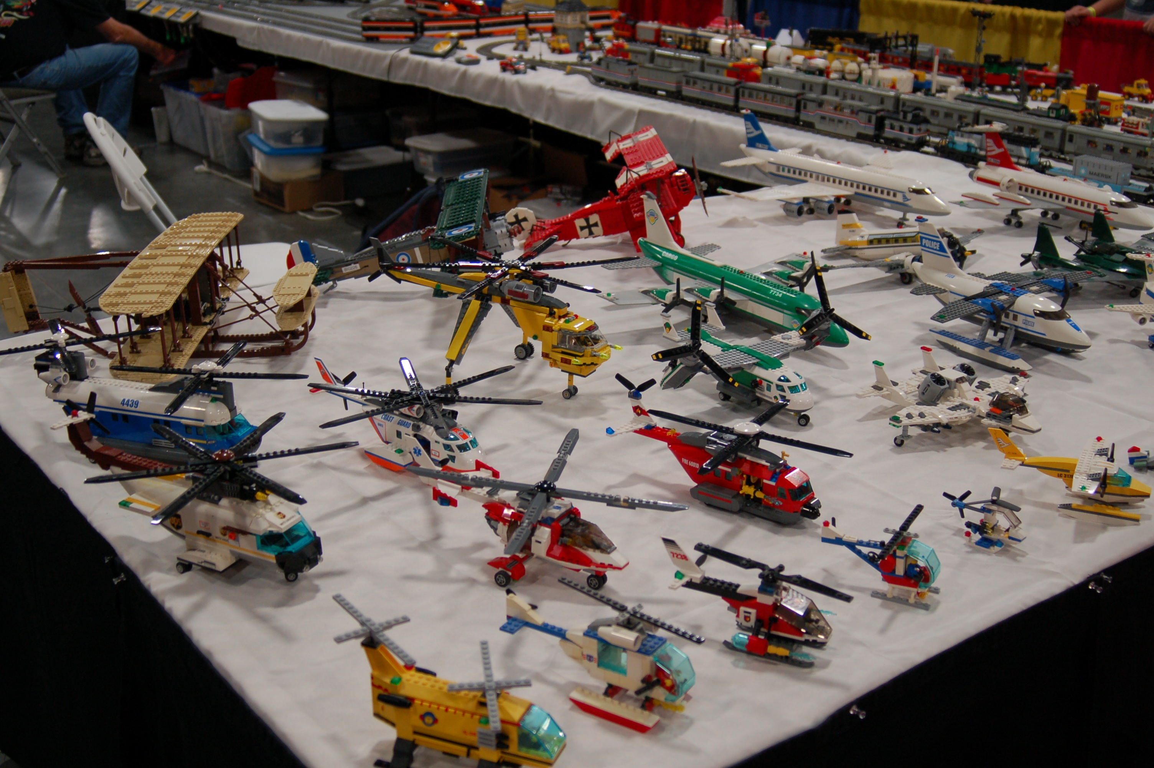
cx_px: 577
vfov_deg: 31.8
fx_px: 1345
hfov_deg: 46.4
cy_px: 384
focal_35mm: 42
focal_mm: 28
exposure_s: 1/50
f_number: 3.5
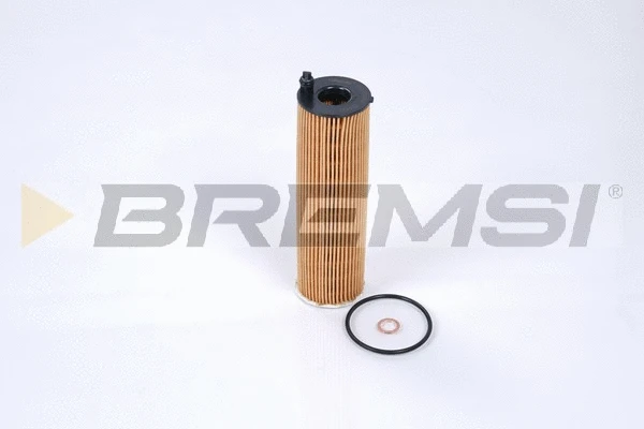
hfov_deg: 46.4
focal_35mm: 42
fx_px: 751
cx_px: 322
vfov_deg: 31.9
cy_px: 214
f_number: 13
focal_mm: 42
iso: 50
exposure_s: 1/200
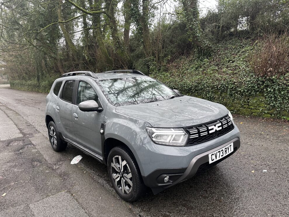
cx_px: 145
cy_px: 110
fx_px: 209
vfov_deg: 54.9
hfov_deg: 69.4
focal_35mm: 25
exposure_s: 1/121
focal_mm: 6.86
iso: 200
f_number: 1.78
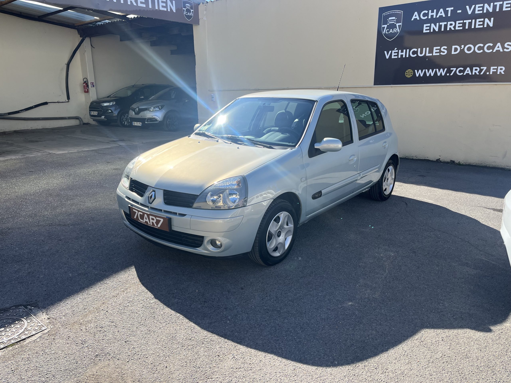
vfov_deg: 53.1
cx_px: 256
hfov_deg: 67.3
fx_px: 384
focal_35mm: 26
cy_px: 192
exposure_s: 1/1477
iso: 50
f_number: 1.6
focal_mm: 5.1
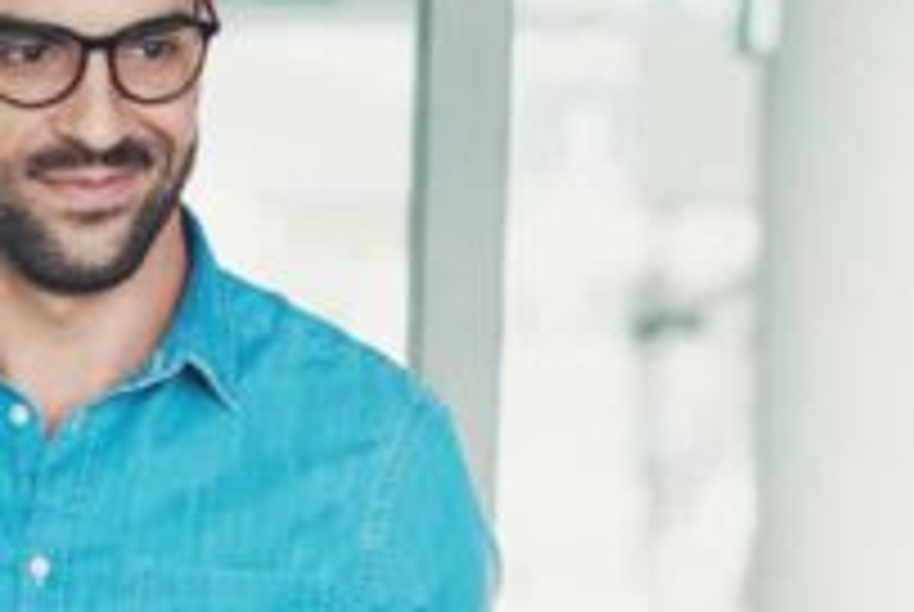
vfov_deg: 5.4
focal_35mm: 252
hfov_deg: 8.1
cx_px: 216
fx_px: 6407
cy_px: 1152
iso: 200
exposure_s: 1/160
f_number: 1.6
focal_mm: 50
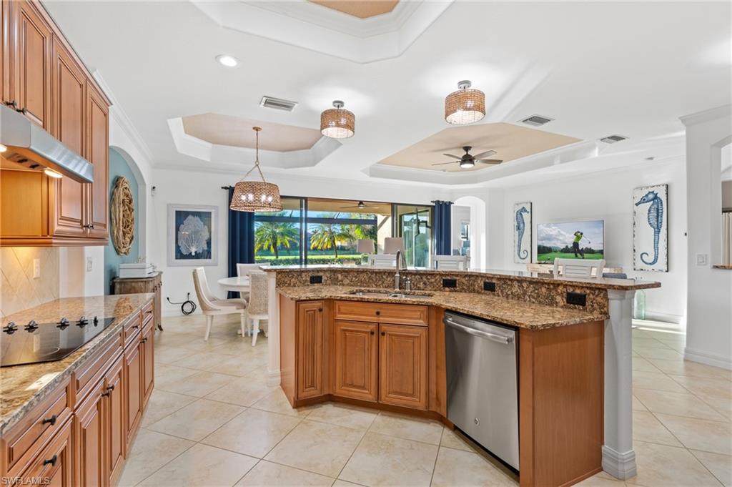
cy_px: 244
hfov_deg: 96.8
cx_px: 366
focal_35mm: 16
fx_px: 325
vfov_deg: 73.7
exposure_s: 1/3
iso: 200
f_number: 9
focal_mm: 16
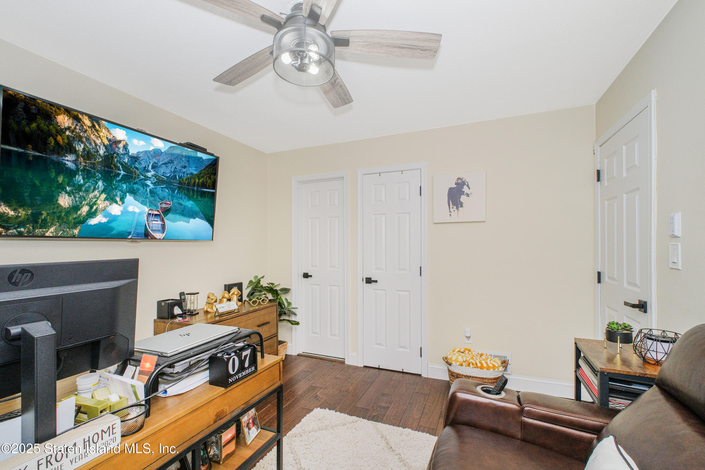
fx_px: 294
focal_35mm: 15
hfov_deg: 100.4
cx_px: 352
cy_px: 235
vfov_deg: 77.3
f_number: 8
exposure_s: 1/60
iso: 1000
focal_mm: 10
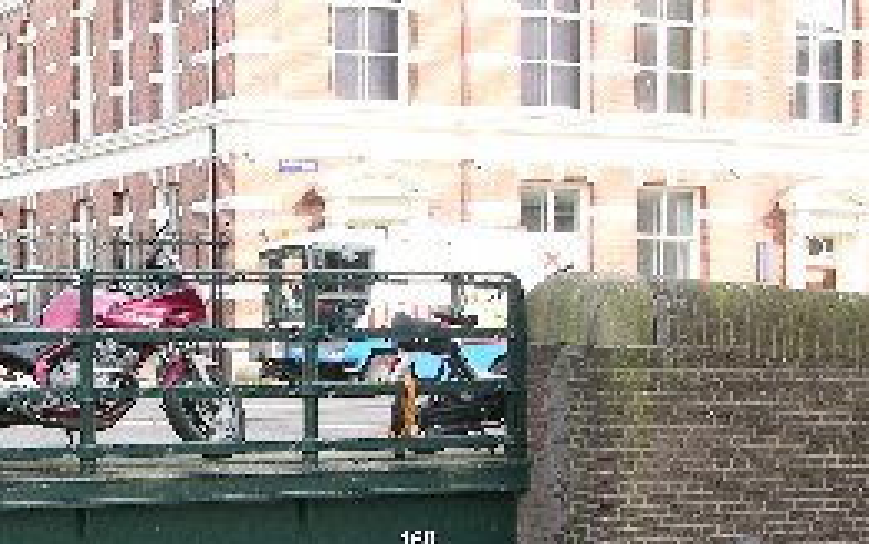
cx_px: 204
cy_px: 491
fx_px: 1967
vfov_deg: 15.6
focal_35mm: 83
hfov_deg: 24.6
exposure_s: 1/54.6
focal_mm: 9
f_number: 5
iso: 50
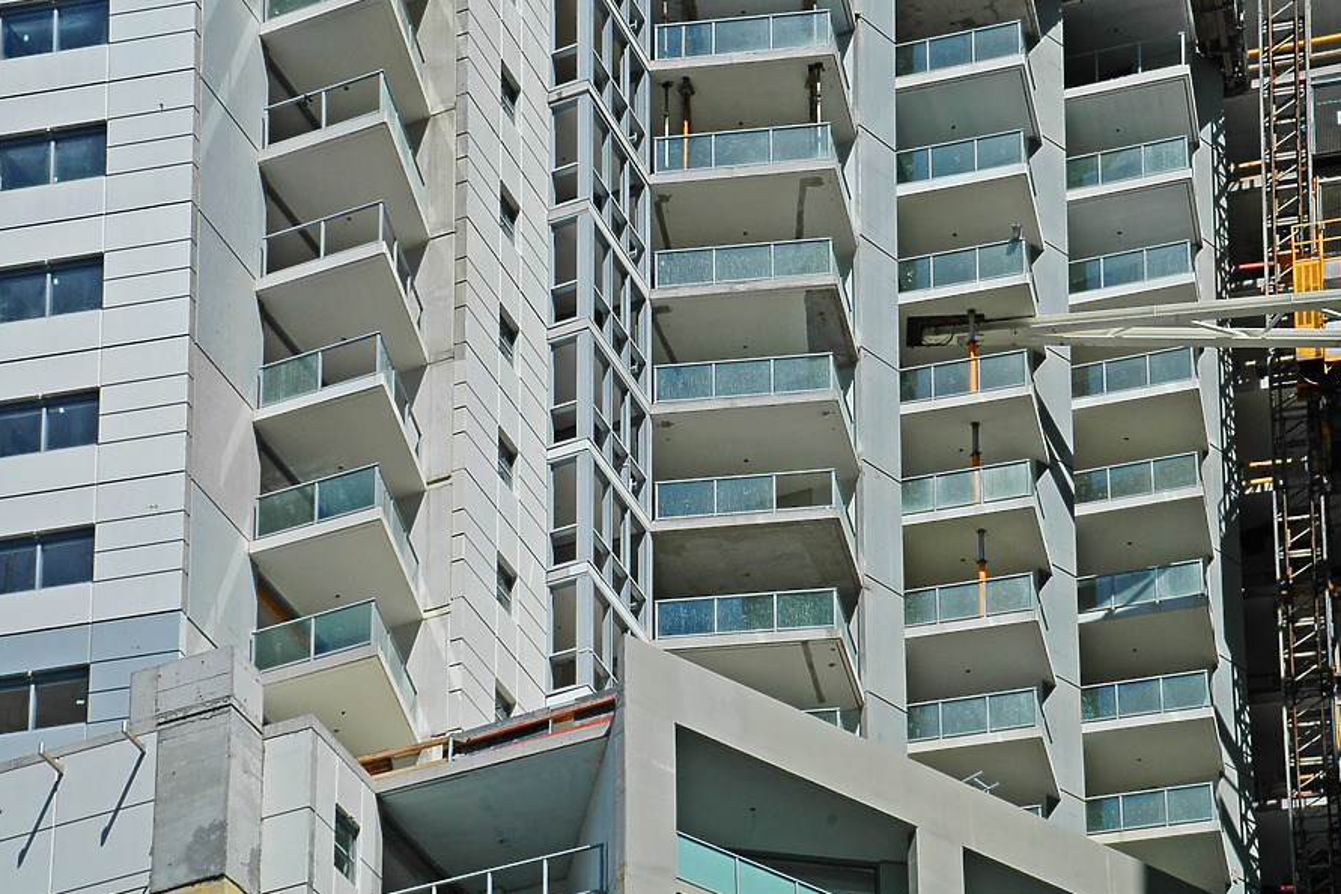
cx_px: 674
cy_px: 449
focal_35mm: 114
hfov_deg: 18.0
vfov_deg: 12.1
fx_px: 4228
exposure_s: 1/500
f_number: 11
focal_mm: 75
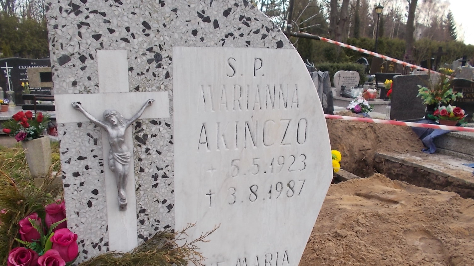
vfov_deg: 38.9
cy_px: 152
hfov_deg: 64.3
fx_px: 377
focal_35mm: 30
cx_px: 237
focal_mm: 4.6
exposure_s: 1/160
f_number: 3.2
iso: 80
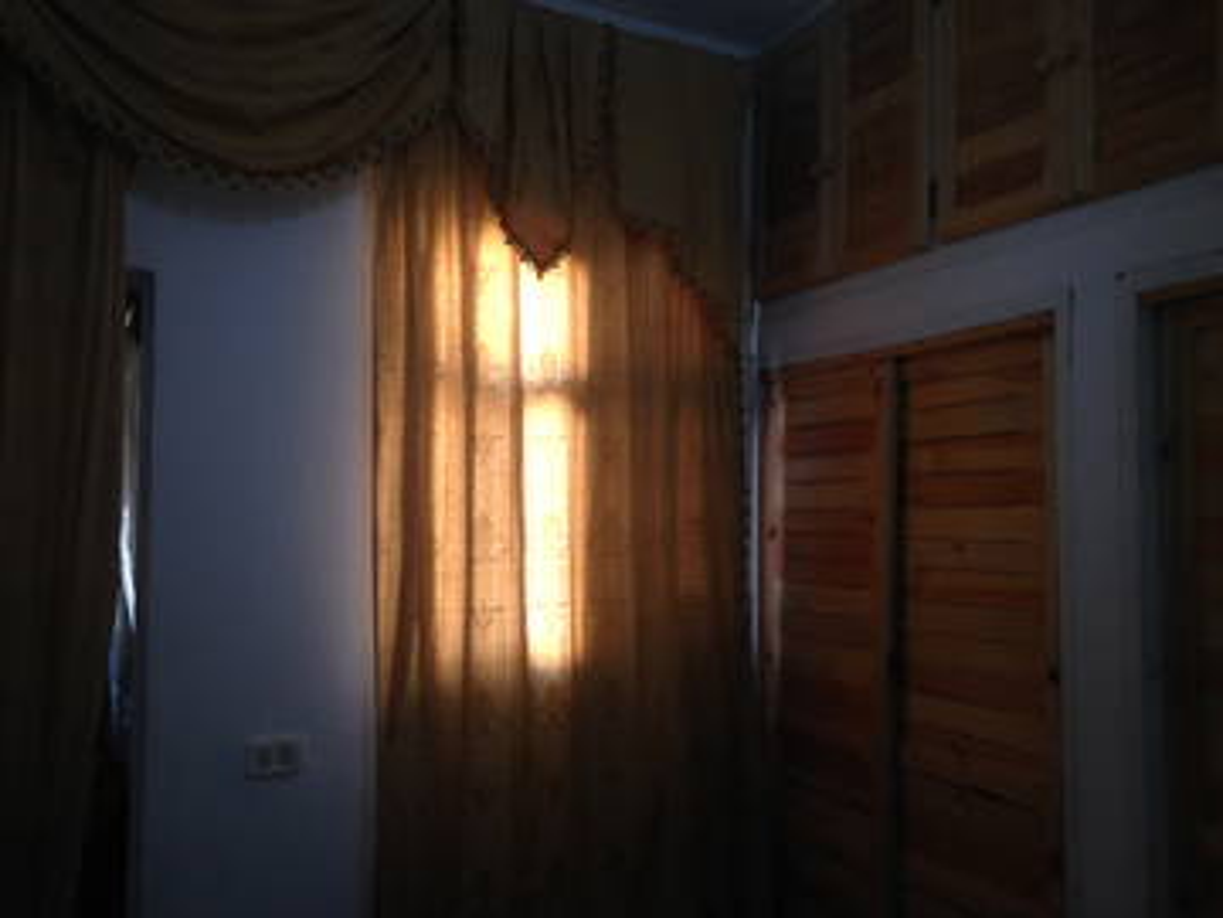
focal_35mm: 33
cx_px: 612
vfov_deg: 42.9
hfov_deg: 55.4
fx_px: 1166
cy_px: 459
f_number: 2.4
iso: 50
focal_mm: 4.12
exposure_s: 1/22
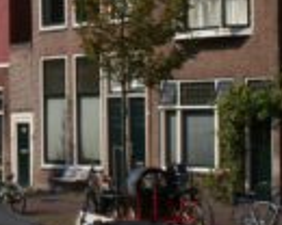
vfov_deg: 9.1
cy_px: -2
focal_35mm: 169
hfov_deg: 11.0
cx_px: -124
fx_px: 1410
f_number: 11
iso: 100
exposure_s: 1/160
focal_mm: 26
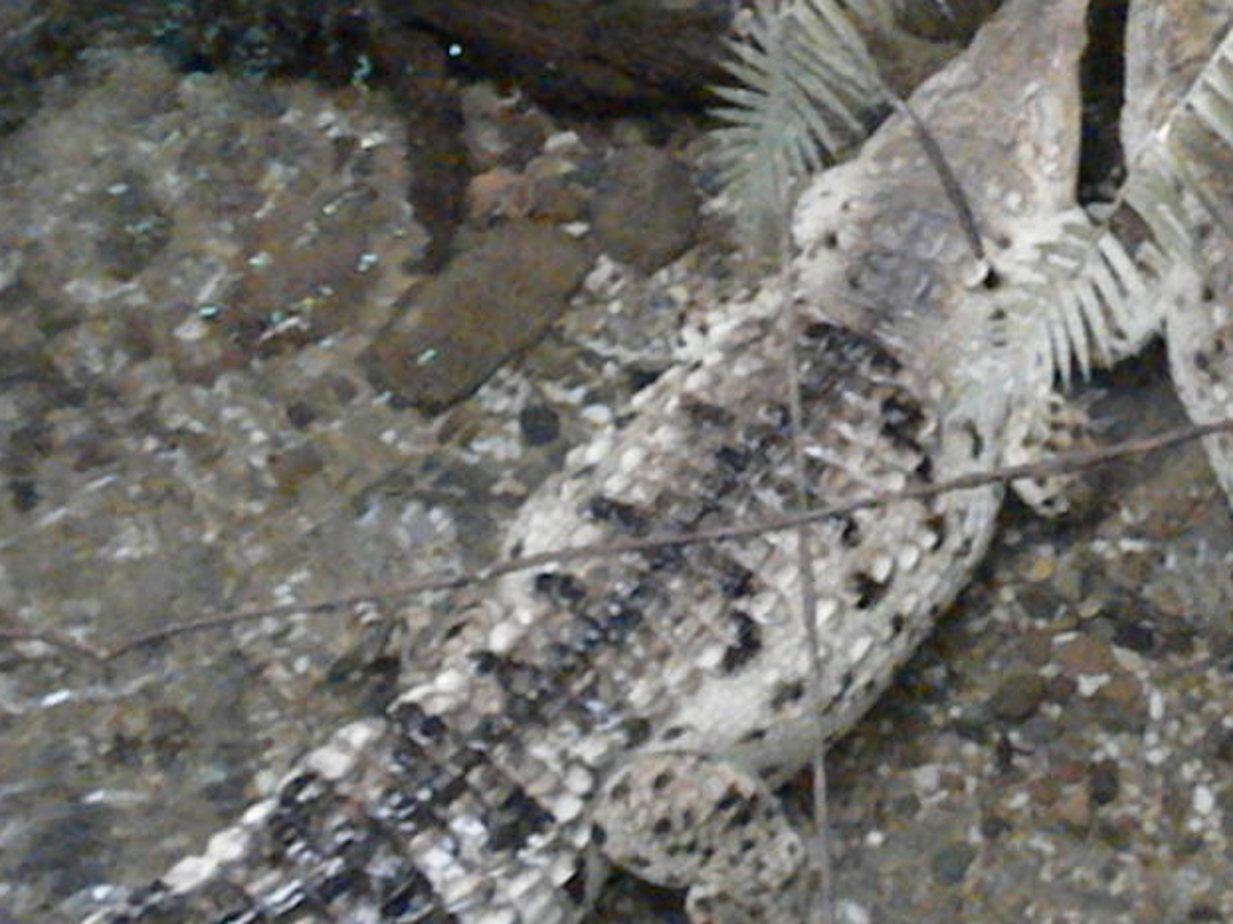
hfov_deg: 20.3
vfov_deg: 15.5
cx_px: 1098
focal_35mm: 95
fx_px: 3383
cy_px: 218
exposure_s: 1/68
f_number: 3.5
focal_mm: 6.6
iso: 3200
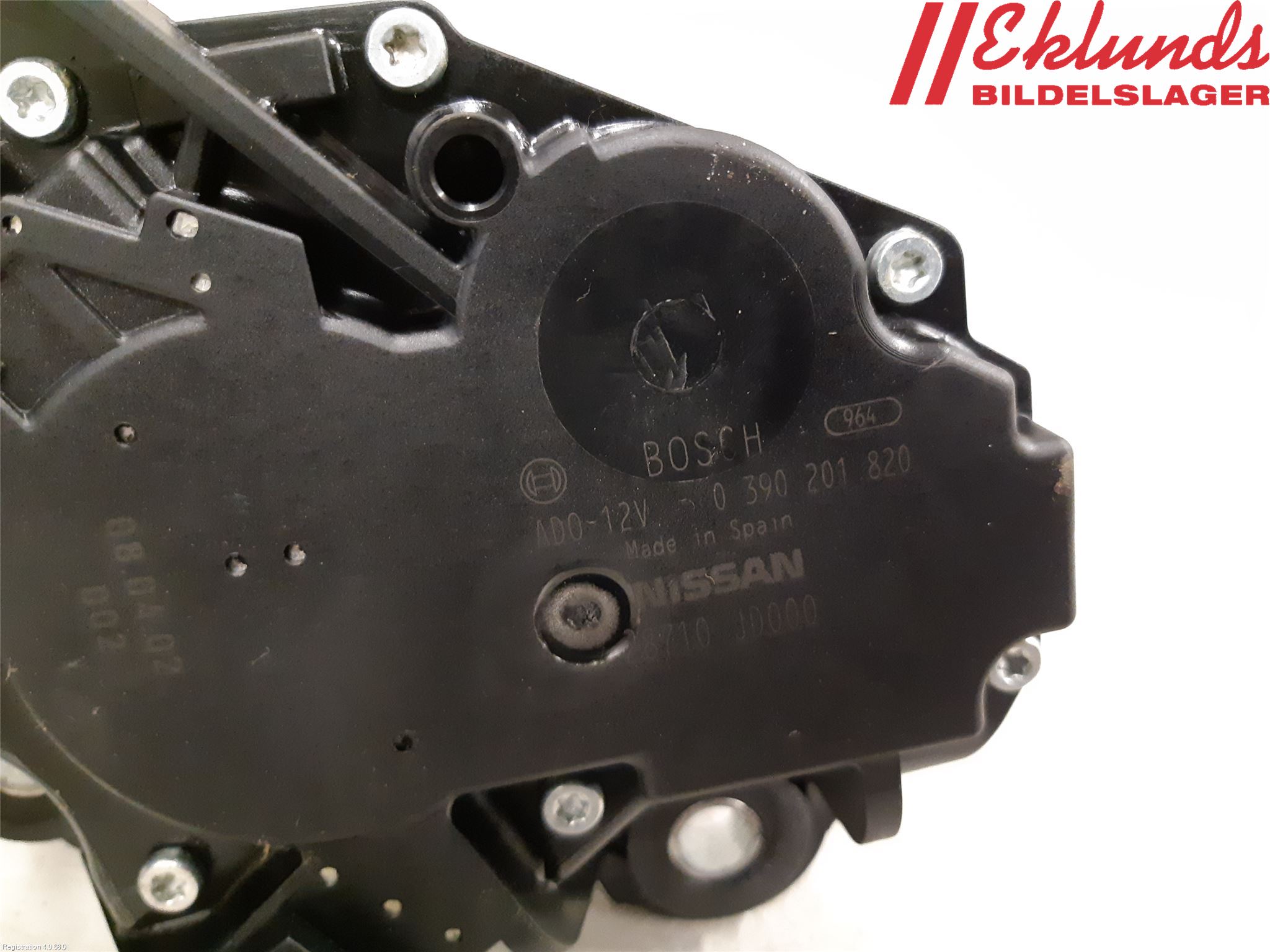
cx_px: 635
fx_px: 954
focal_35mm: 26
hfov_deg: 67.3
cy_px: 476
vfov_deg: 53.1
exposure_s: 1/25
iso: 500
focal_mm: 3.93
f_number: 1.7
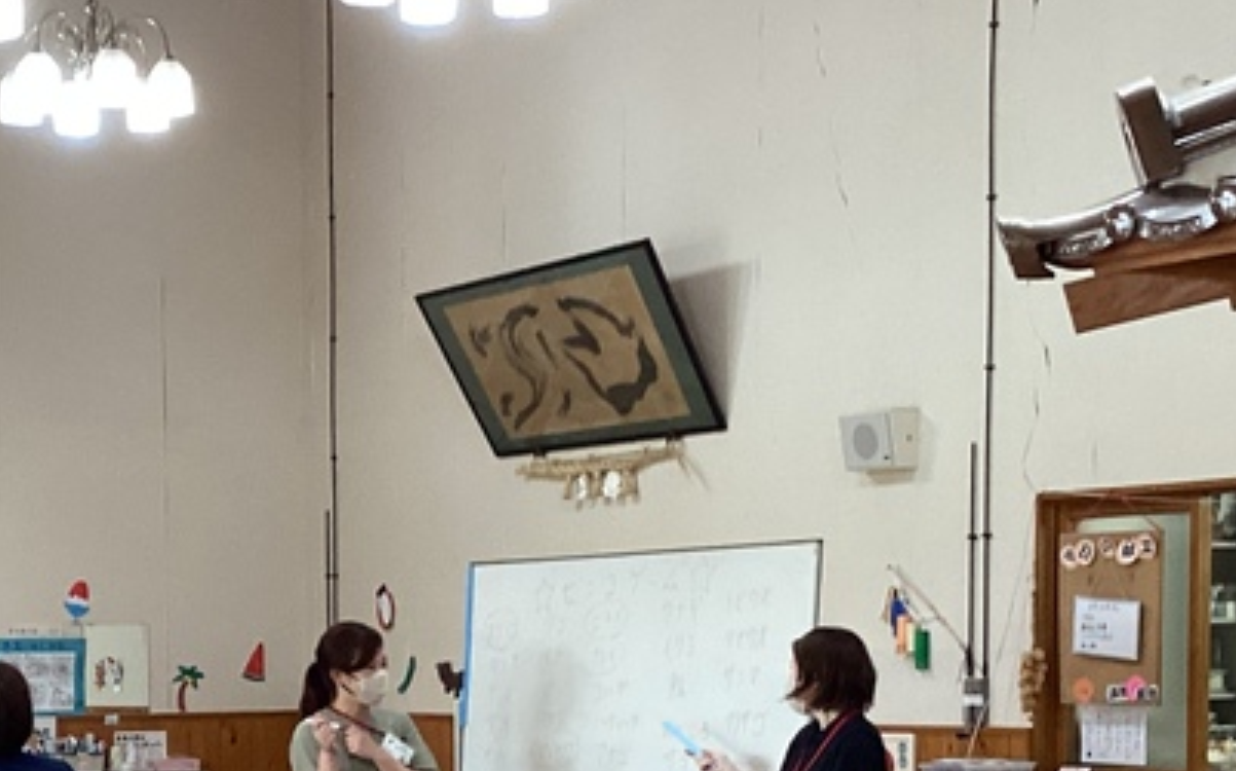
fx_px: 2760
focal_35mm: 82
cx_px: 280
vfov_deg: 15.5
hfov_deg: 24.9
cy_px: 842
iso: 250
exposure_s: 1/60
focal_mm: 3.3
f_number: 2.4
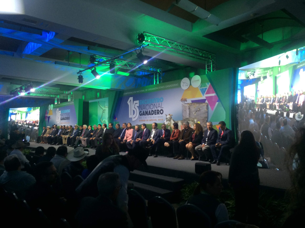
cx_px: 152
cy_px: 114
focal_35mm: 29
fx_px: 256
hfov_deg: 61.7
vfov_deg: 48.2
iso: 80
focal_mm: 4.15
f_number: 2.2
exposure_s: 1/30
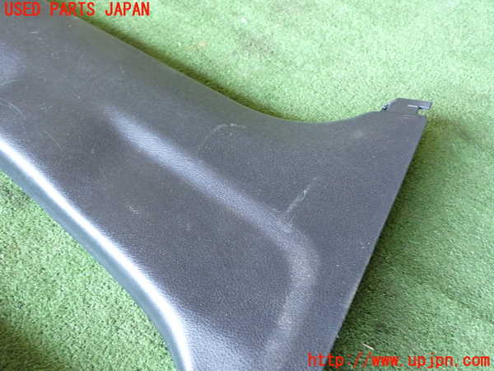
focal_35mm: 36
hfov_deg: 51.4
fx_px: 514
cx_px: 247
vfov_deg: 39.7
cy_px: 186
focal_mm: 6.37
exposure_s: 1/40
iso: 320
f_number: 2.5
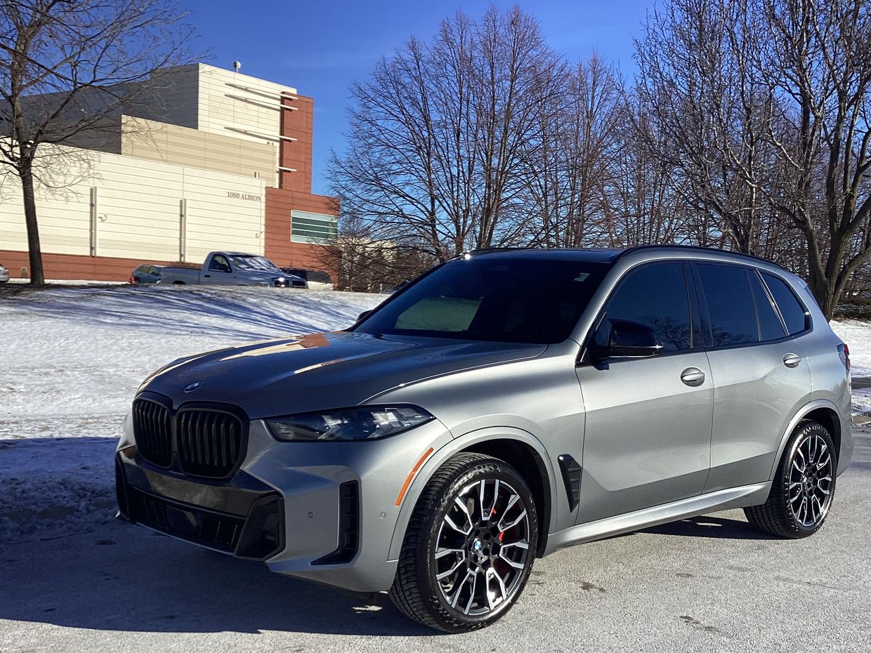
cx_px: 480
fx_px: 1006
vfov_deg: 35.8
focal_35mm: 40
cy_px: 408
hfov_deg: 46.7
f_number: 2.4
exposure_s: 1/1567
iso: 25
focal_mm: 3.3
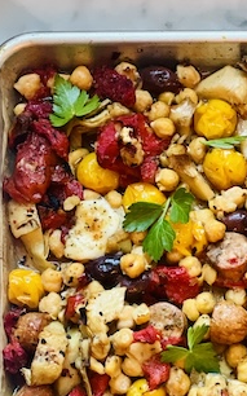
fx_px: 1294
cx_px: 264
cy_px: 428
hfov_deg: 10.8
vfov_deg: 16.9
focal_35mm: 120
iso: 250
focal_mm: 6
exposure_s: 1/40
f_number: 2
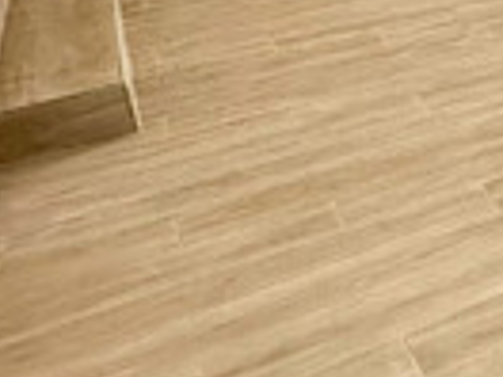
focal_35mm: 68
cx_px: 1128
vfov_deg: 19.5
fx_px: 988
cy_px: -149
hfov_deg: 16.5
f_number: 2.2
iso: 40
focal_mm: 2.22
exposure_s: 1/307
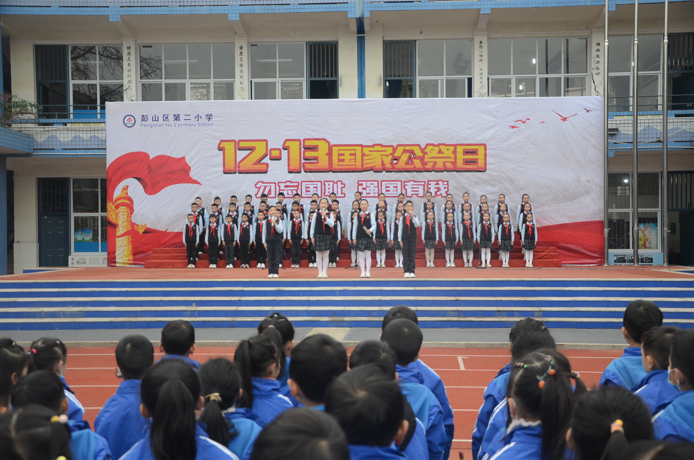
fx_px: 923
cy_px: 230
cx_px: 347
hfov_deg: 41.2
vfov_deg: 28.0
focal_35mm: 48
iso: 500
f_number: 4.2
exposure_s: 1/160
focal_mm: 32
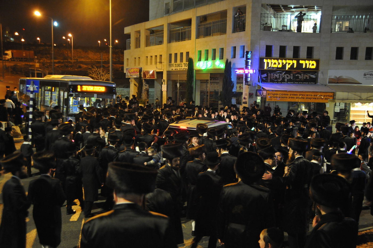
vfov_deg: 33.3
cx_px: 186
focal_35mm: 40
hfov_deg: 48.5
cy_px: 124
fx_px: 414
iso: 5000
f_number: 3.3
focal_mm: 40
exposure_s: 1/25
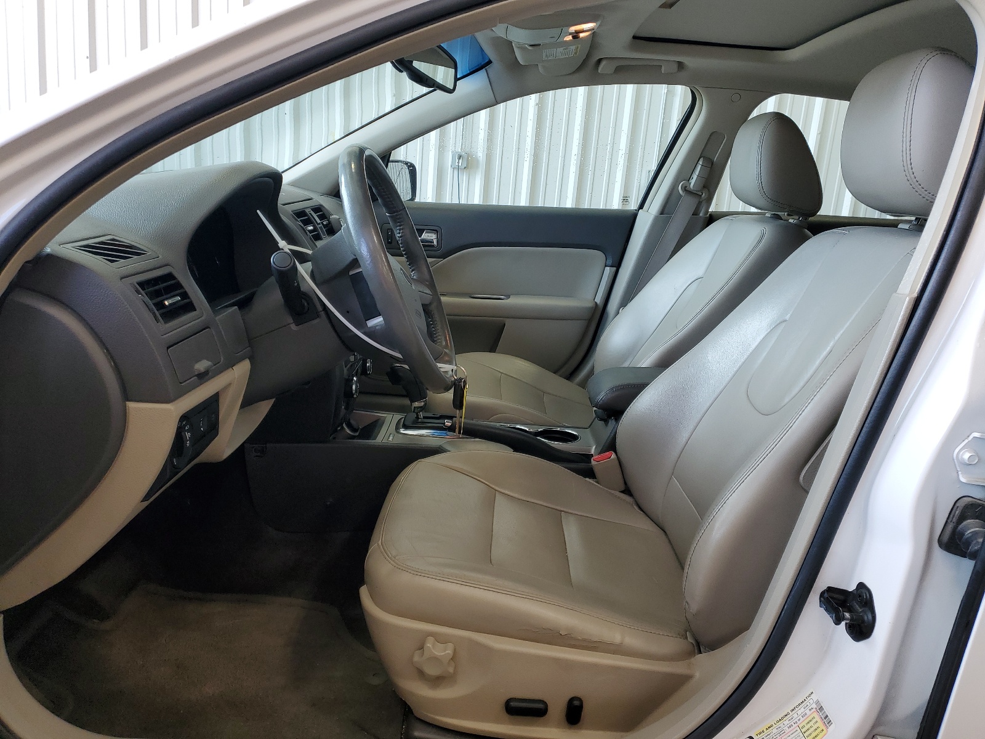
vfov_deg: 53.1
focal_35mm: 26
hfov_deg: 67.3
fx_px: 740
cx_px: 492
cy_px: 370
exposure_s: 1/120
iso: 52
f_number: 1.5
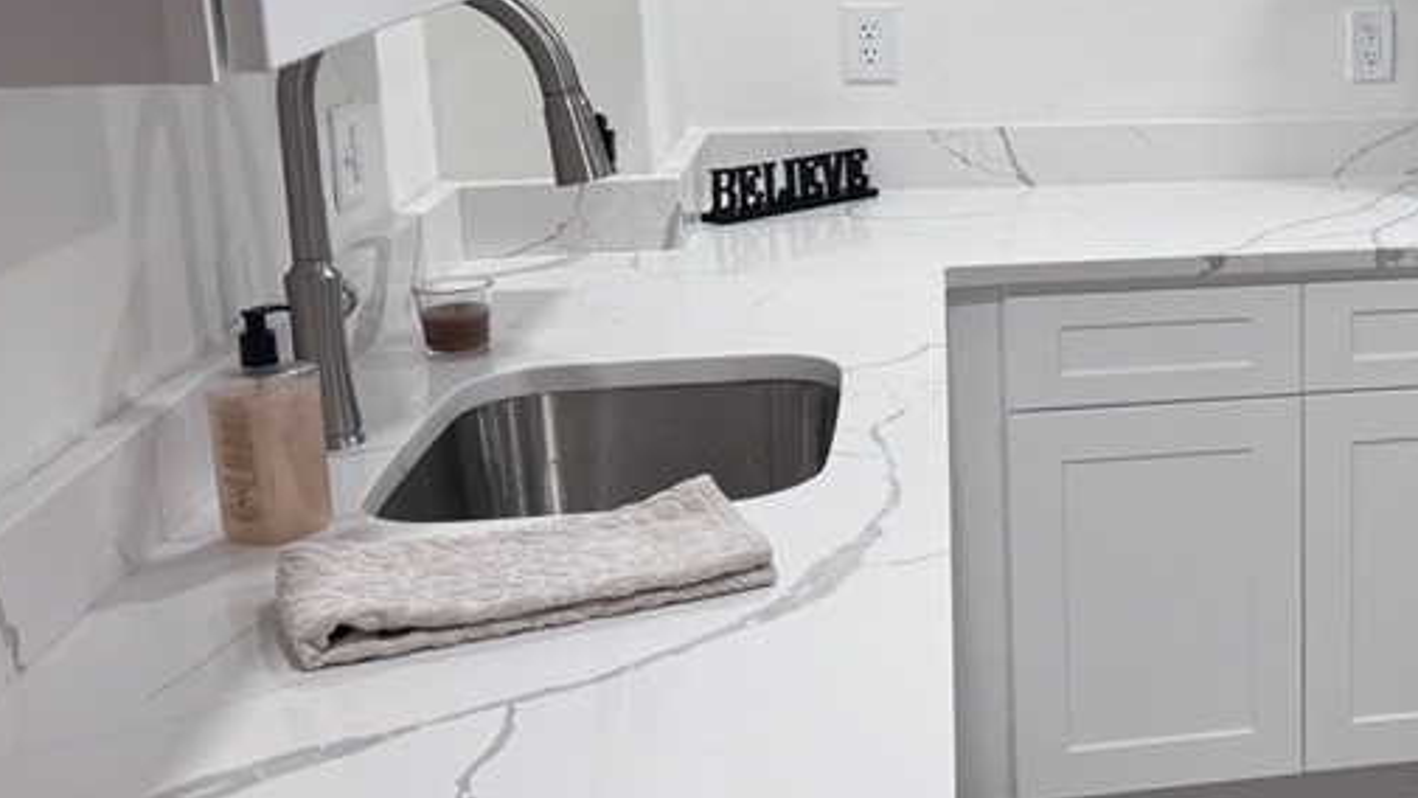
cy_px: 239
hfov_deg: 35.6
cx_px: 1398
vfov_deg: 22.5
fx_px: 1993
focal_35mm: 53
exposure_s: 1/120
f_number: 1.78
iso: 160
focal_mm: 6.76
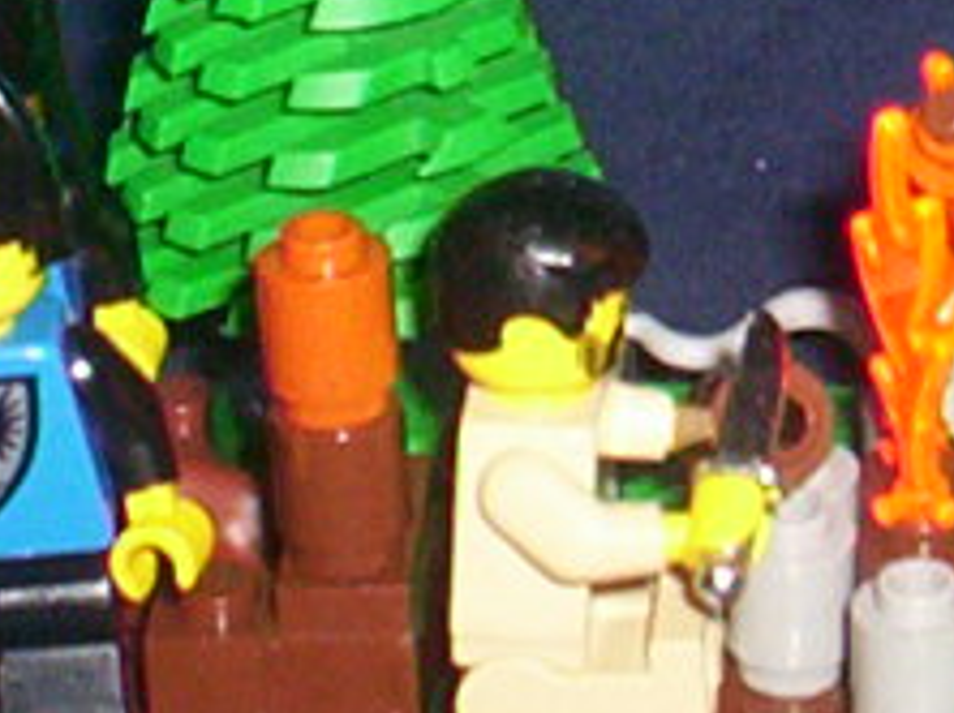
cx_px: 1229
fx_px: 5589
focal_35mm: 203
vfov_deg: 7.2
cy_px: -356
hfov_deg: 9.6
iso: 140
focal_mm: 4.99
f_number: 4.5
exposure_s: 1/60
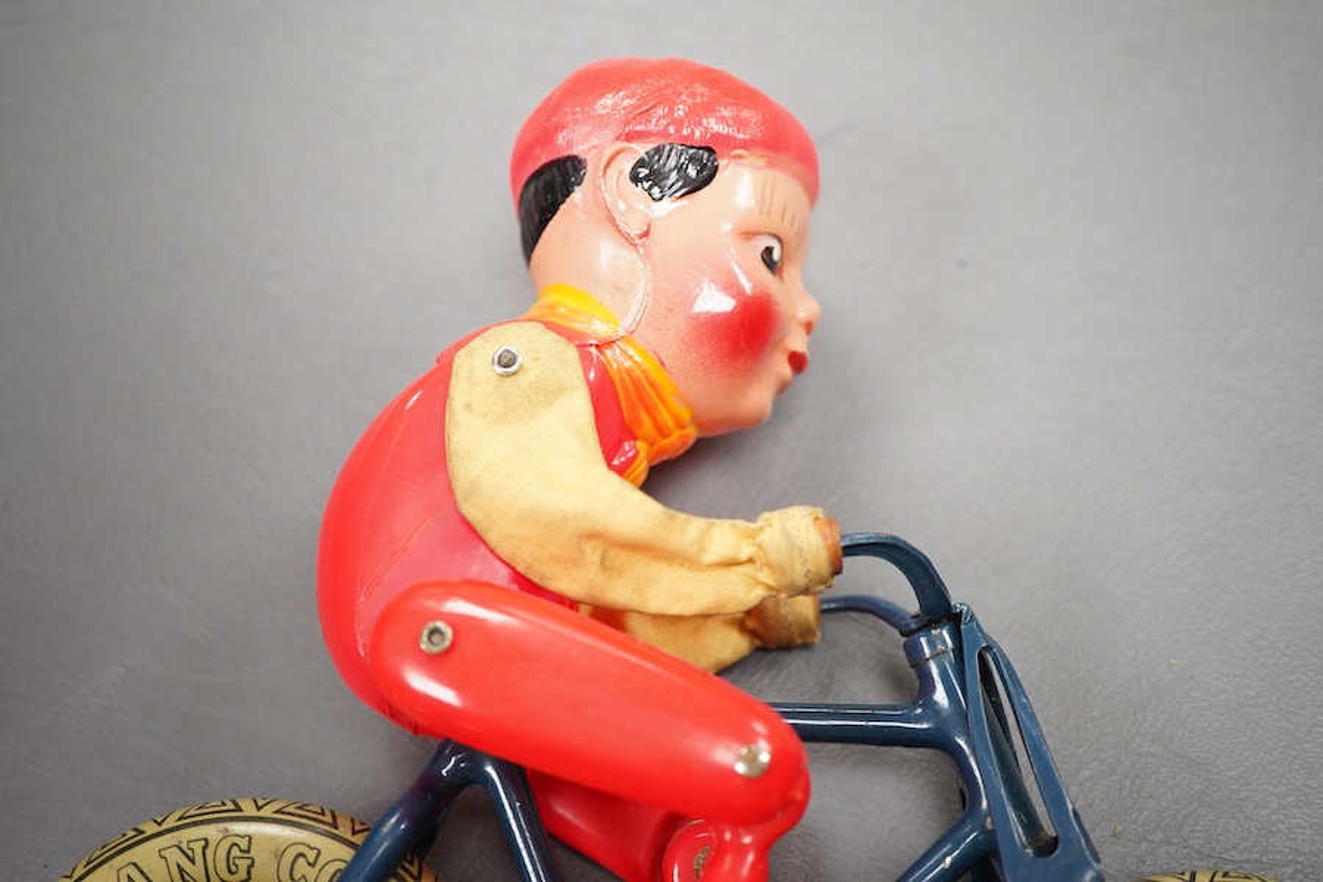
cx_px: 662
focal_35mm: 45
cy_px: 441
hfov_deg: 43.6
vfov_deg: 29.9
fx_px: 1654
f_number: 5
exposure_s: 1/125
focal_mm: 30
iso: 1250
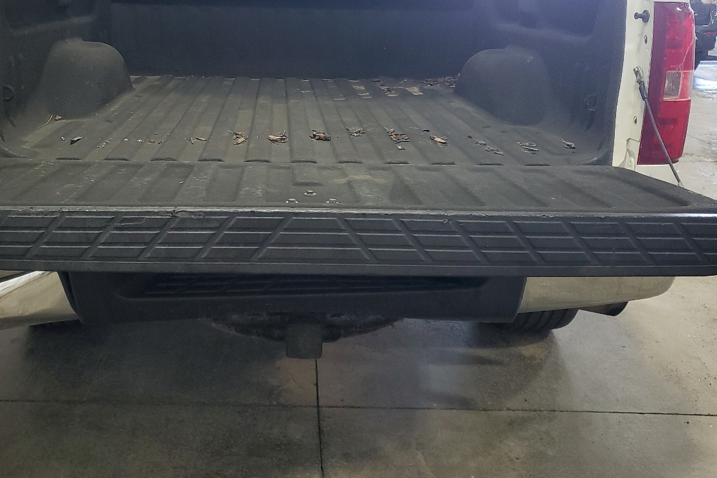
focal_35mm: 39
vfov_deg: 33.4
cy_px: 110
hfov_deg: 49.2
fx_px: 777
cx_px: 284
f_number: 1.5
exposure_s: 1/60.2
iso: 97
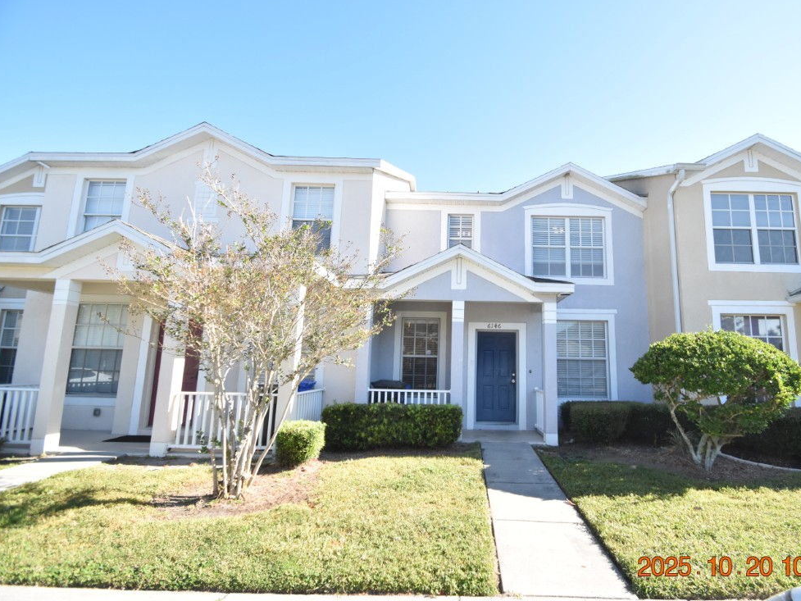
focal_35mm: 17
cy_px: 299
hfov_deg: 90.3
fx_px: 393
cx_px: 464
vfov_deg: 74.7
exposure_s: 1/2000
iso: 800
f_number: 3.5
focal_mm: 10
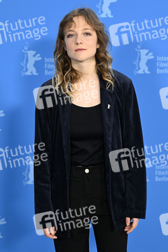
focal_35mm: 96
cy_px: 126
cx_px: 84
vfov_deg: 21.3
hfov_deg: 14.2
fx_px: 673
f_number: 2.8
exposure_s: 1/640
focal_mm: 96
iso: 1600
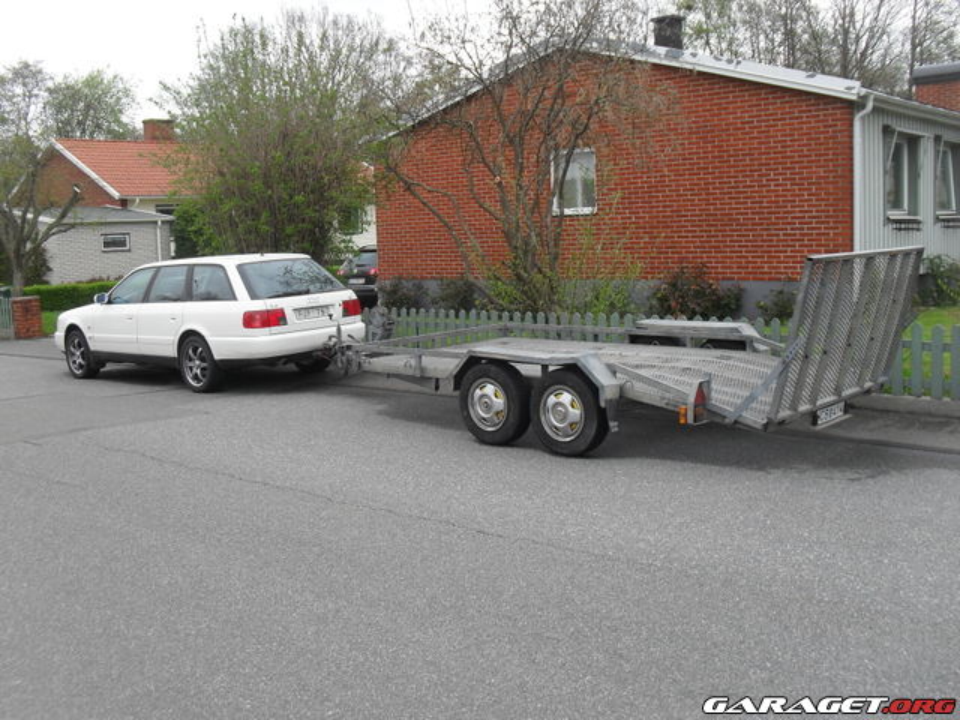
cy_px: 360
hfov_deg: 52.6
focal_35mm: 35
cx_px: 480
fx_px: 971
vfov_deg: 40.7
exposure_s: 1/250
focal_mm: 6.3
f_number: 3.2
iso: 100
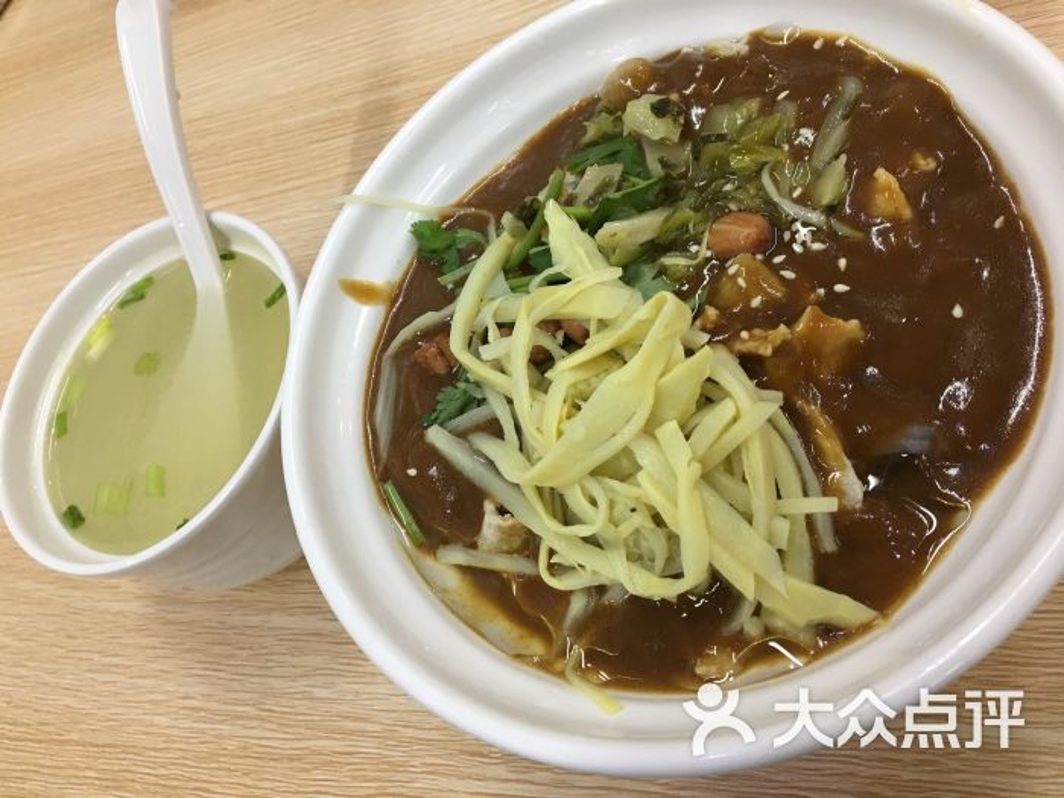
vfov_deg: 48.2
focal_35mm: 29
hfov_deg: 61.7
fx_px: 891
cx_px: 532
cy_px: 399
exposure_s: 1/33
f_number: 2.2
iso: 100
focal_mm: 4.15
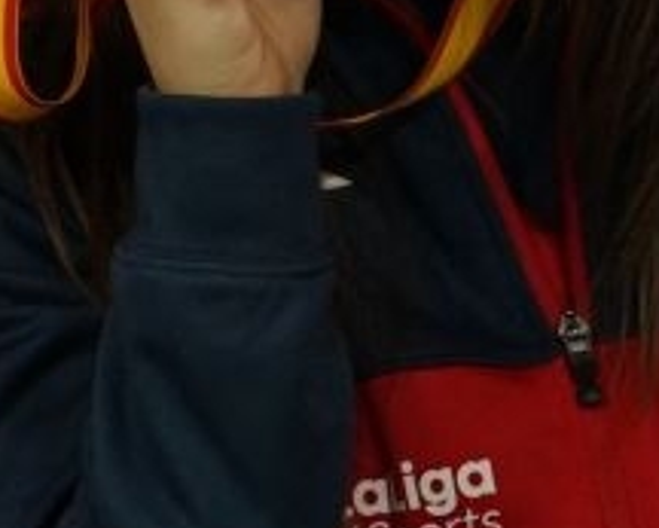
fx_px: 30537
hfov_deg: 1.2
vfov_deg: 1.0
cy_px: 12
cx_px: 125
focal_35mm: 1565
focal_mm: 200
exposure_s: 1/250
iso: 800
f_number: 2.8
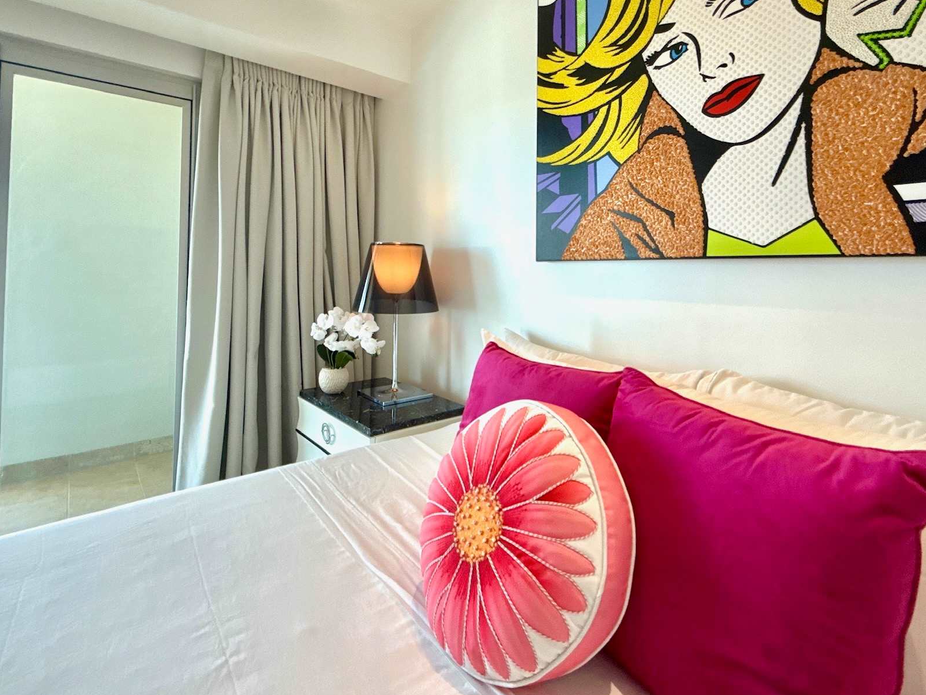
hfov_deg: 87.7
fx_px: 482
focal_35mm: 18
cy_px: 257
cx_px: 473
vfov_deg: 70.4
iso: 160
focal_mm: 2.22
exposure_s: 1/120
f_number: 2.2
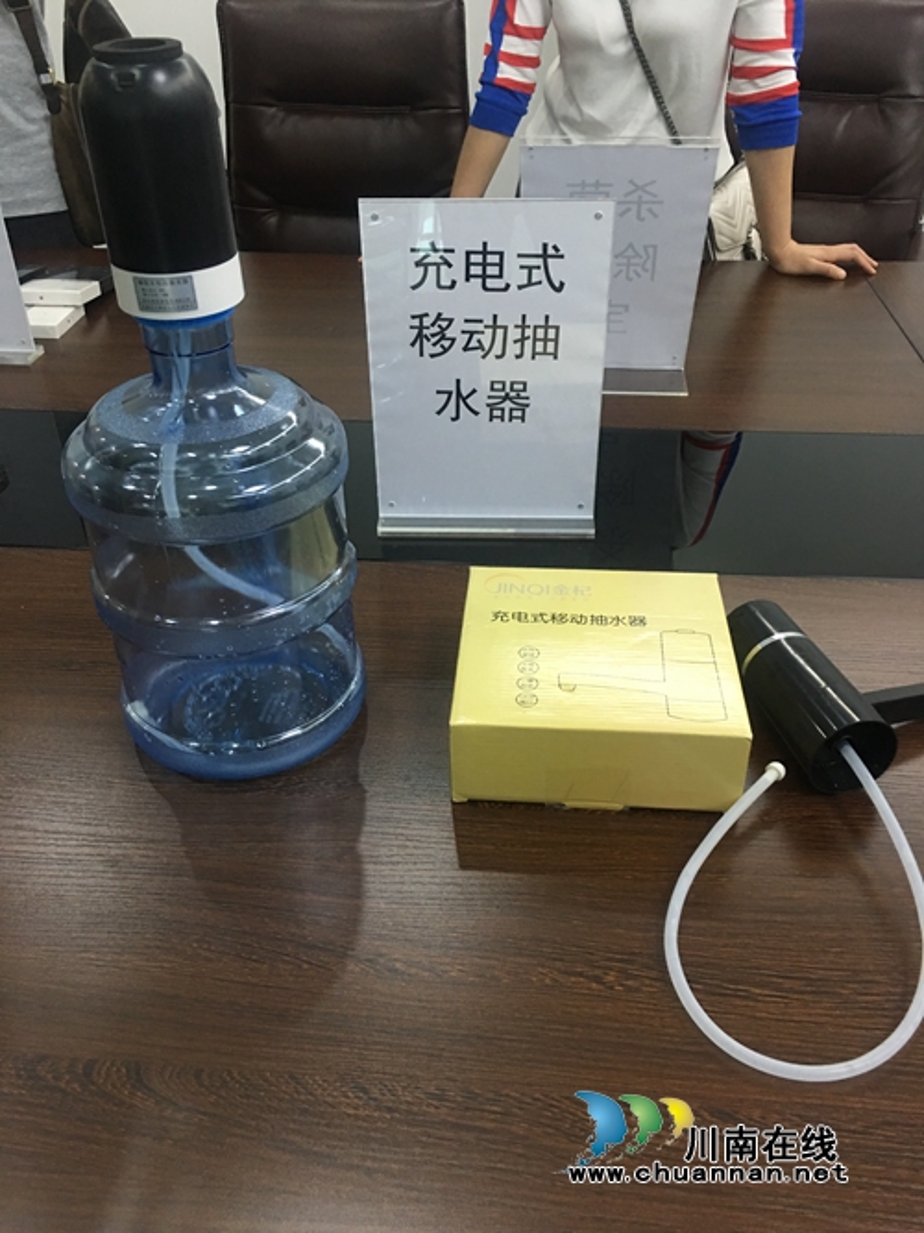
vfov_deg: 61.7
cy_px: 616
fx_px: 1032
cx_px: 462
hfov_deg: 48.2
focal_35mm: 29
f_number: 2.2
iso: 80
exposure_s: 1/17
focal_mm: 4.15
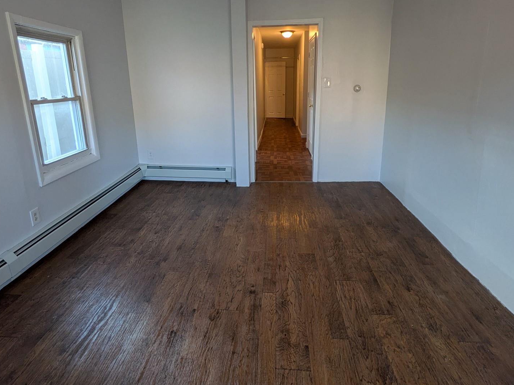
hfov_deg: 81.8
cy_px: 147
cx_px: 253
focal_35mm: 20
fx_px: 297
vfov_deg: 65.1
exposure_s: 1/30
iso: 50
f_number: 2.2
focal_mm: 1.83
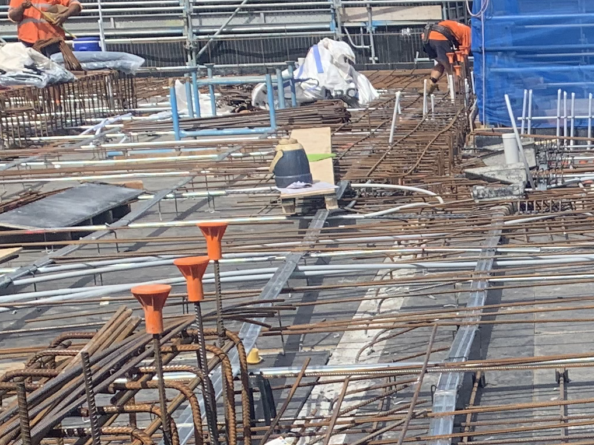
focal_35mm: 103
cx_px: 851
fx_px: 1767
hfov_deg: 17.4
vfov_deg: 14.2
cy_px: 397
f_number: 1.8
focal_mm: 4.25
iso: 25
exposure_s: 1/1536
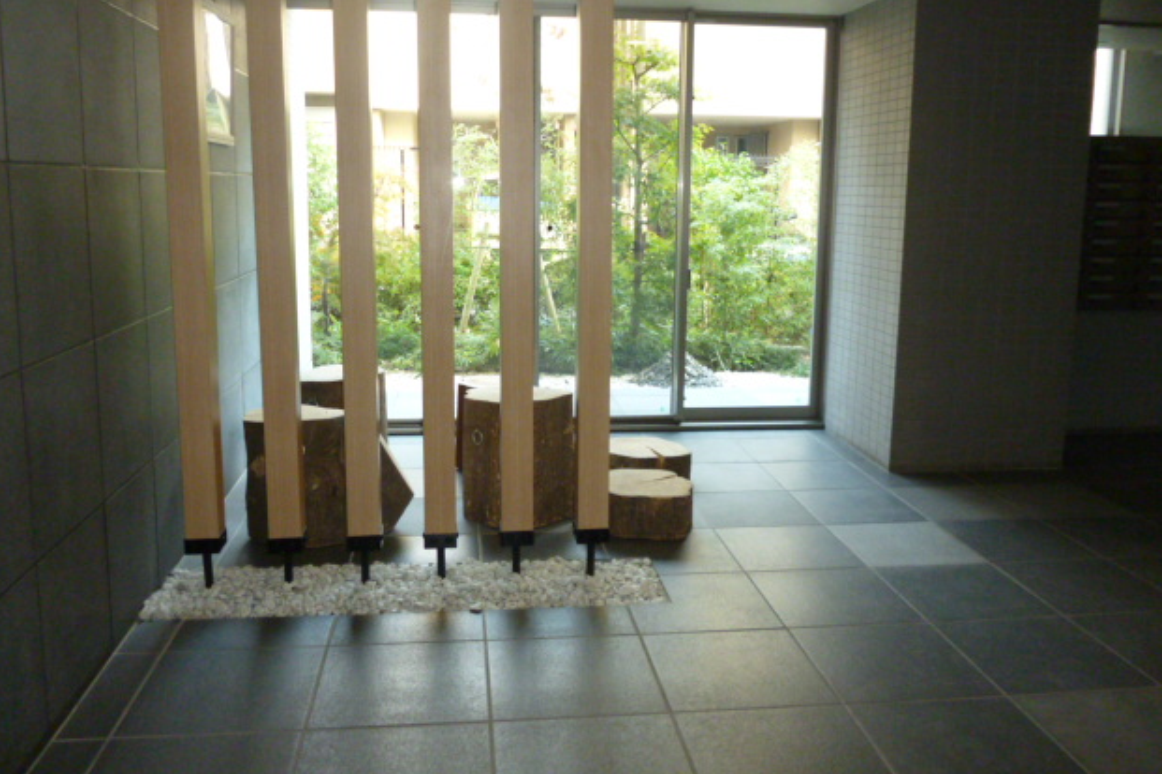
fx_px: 968
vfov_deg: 43.5
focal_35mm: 30
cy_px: 340
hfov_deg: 61.9
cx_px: 578
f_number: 3.1
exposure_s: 1/60
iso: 500
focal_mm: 5
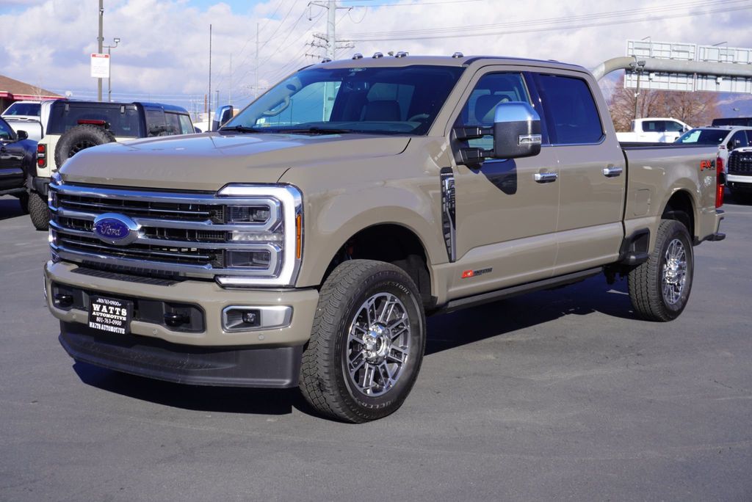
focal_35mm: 48
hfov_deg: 41.1
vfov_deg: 28.1
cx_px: 376
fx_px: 1003
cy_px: 251
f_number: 11
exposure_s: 1/125
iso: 100
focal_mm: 32
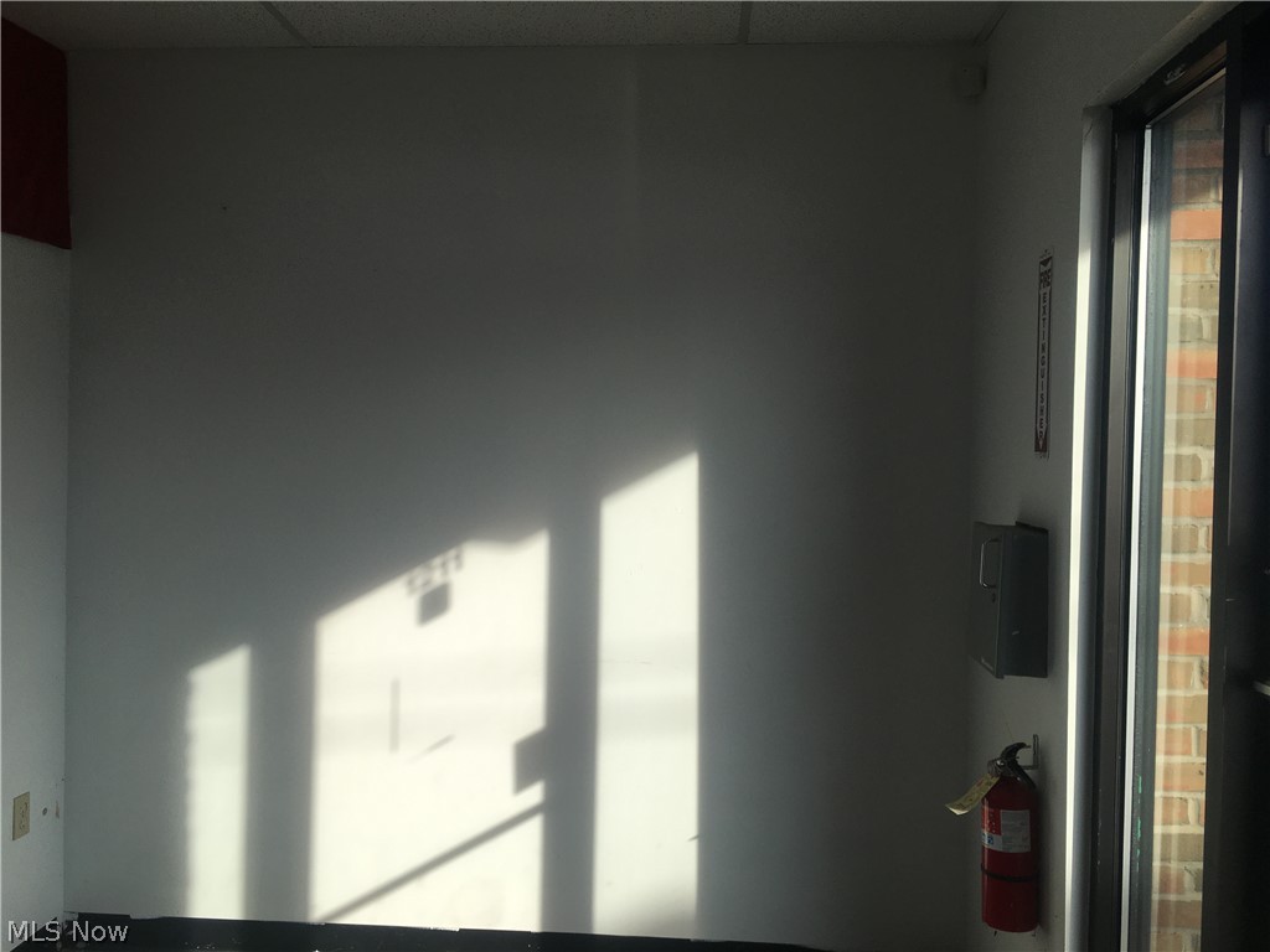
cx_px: 635
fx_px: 1064
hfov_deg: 61.7
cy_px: 476
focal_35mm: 29
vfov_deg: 48.2
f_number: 2.2
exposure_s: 1/927
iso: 25
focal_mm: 4.15
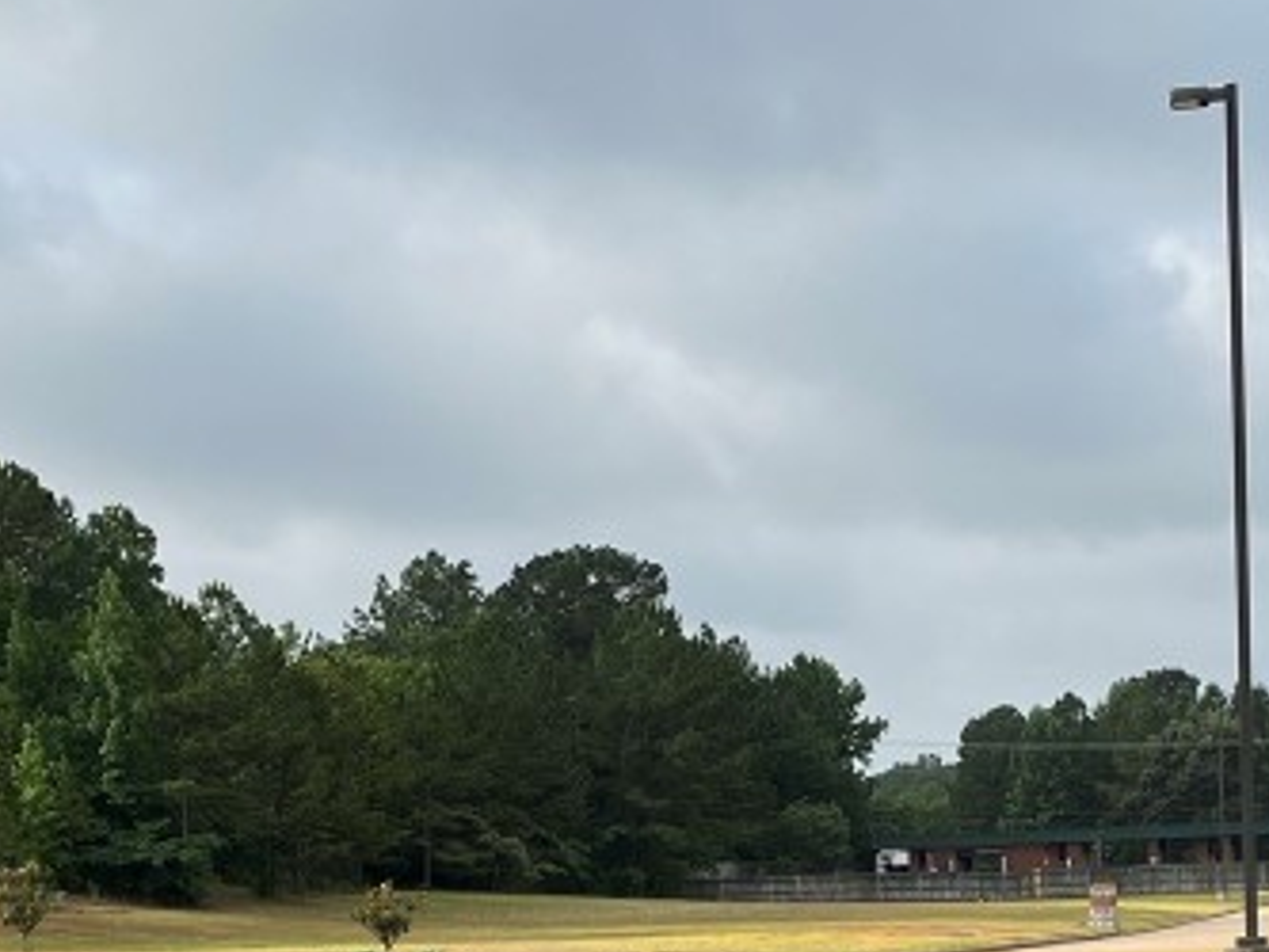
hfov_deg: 24.4
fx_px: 2934
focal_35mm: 80
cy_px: 1036
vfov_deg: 17.8
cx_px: 716
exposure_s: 1/1992
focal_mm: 5.1
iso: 50
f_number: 1.6
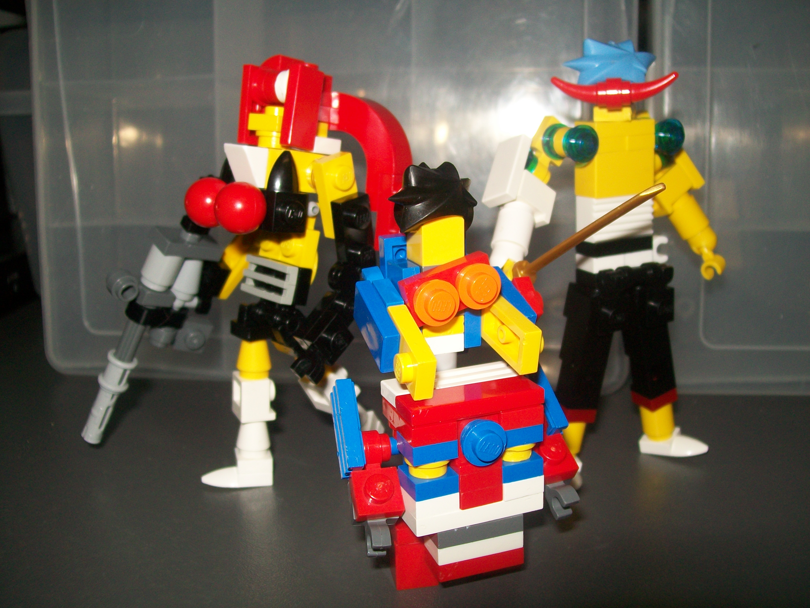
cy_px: 304
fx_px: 842
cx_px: 405
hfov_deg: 51.4
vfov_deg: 39.7
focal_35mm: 36
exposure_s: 1/60
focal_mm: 6
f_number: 2.7
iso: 64
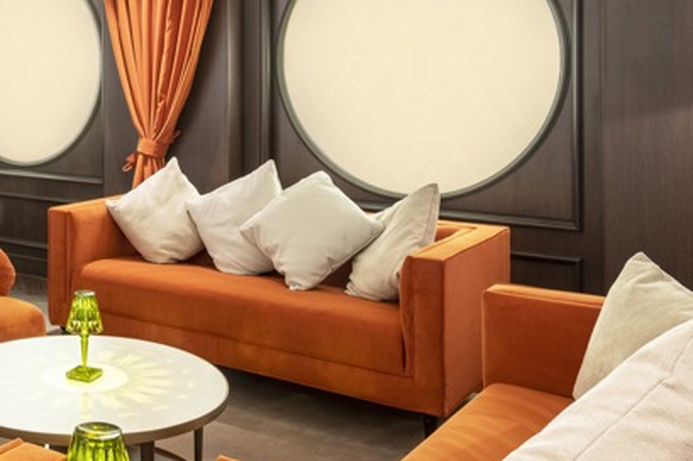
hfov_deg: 38.7
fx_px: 904
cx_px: 54
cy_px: 66
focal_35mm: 47
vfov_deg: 27.8
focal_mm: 16
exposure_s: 1/4
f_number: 11
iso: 320
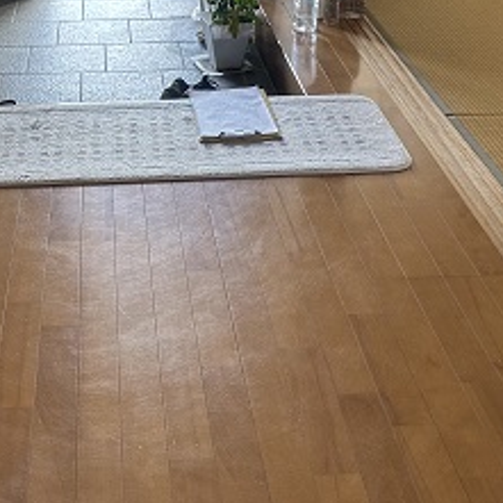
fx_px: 954
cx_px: 122
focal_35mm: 58
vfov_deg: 28.8
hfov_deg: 29.1
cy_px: 86
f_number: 1.78
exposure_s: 1/120
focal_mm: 6.86
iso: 160
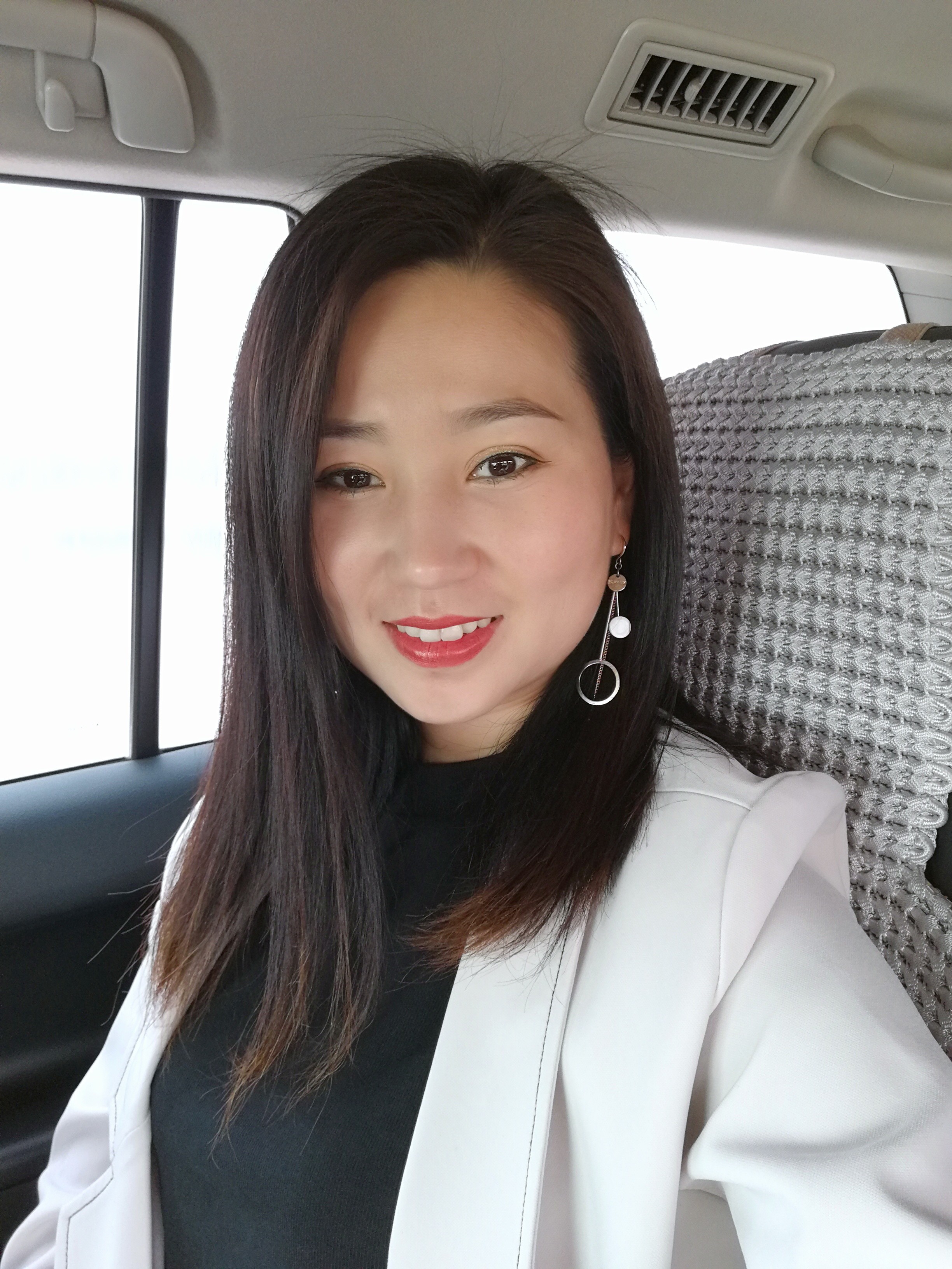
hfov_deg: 53.1
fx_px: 953
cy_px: 634
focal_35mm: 26
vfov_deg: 67.3
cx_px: 476
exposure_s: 1/60
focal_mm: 3.38
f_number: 1.9
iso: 100
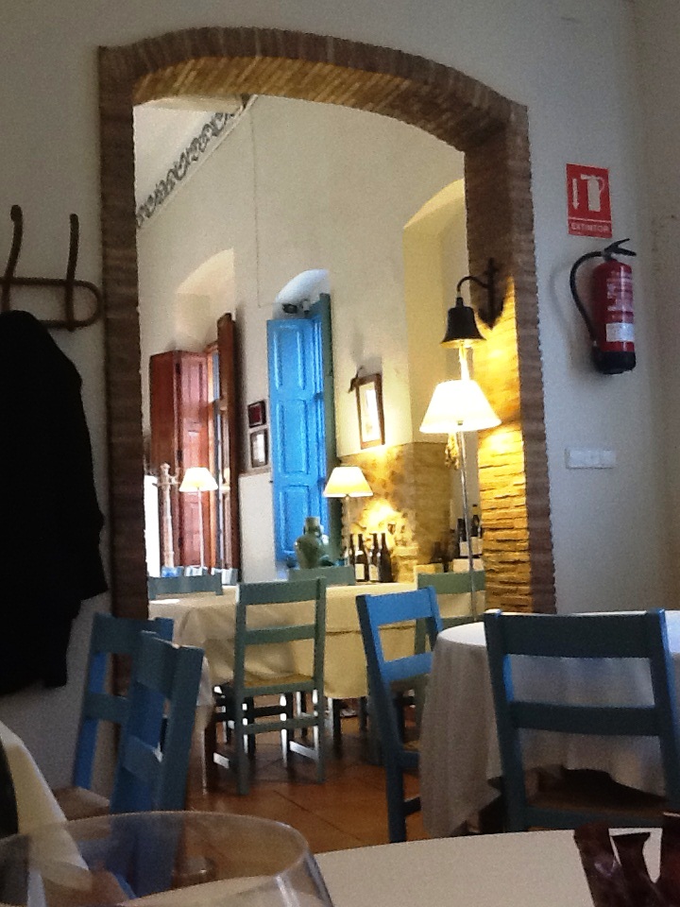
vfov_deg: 42.9
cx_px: 340
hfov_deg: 32.9
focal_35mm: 44
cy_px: 454
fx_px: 1152
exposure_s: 1/30
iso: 125
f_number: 2.4
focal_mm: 2.03
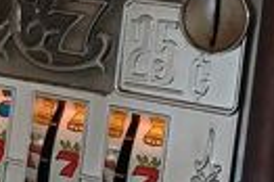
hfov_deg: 15.5
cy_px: 0
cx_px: 56
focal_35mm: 132
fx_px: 1003
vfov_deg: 10.3
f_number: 1.8
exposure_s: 1/50
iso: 250
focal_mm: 3.98
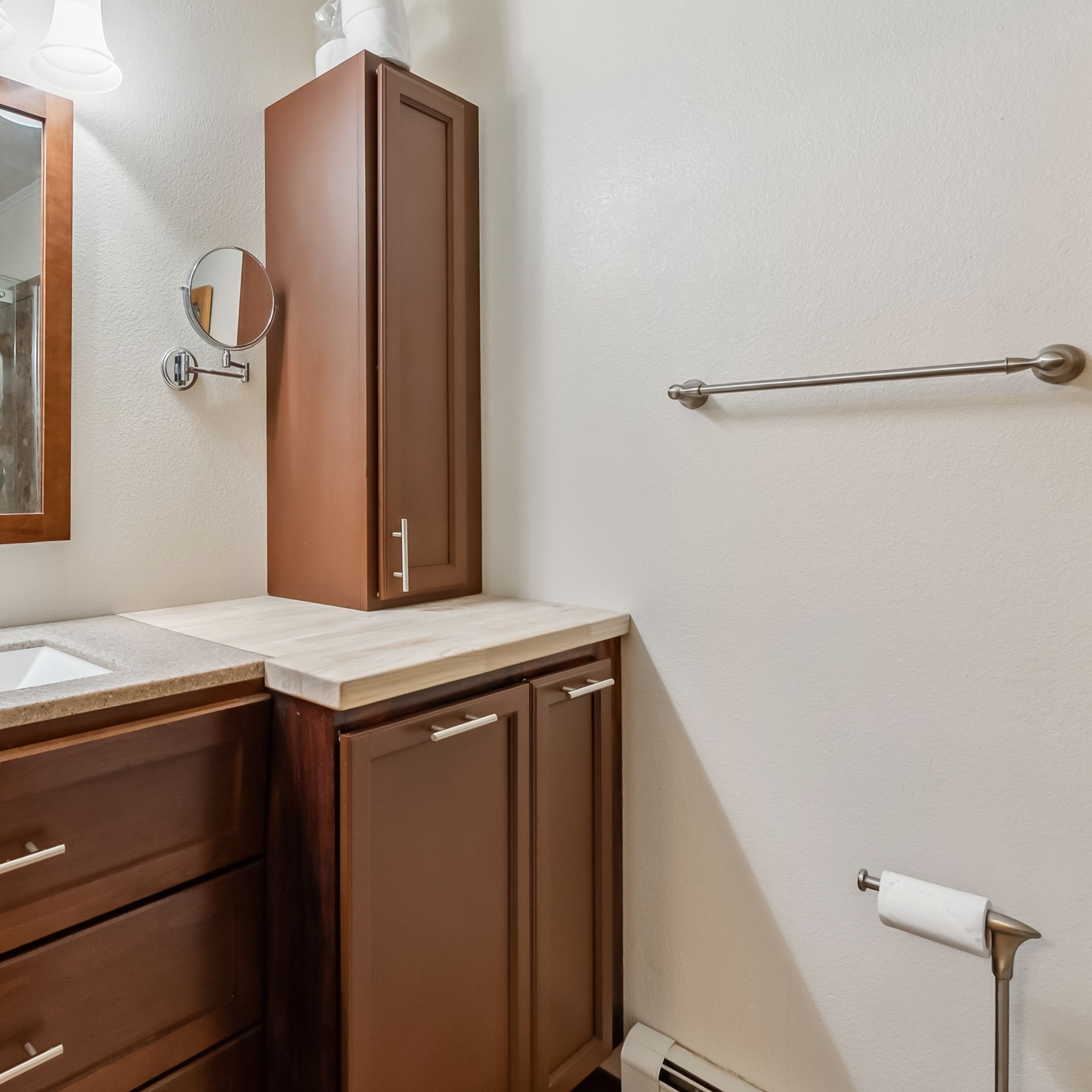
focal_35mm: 21
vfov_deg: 71.8
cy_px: 473
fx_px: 749
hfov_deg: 67.9
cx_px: 283
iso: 800
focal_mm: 14
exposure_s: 1/15
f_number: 8
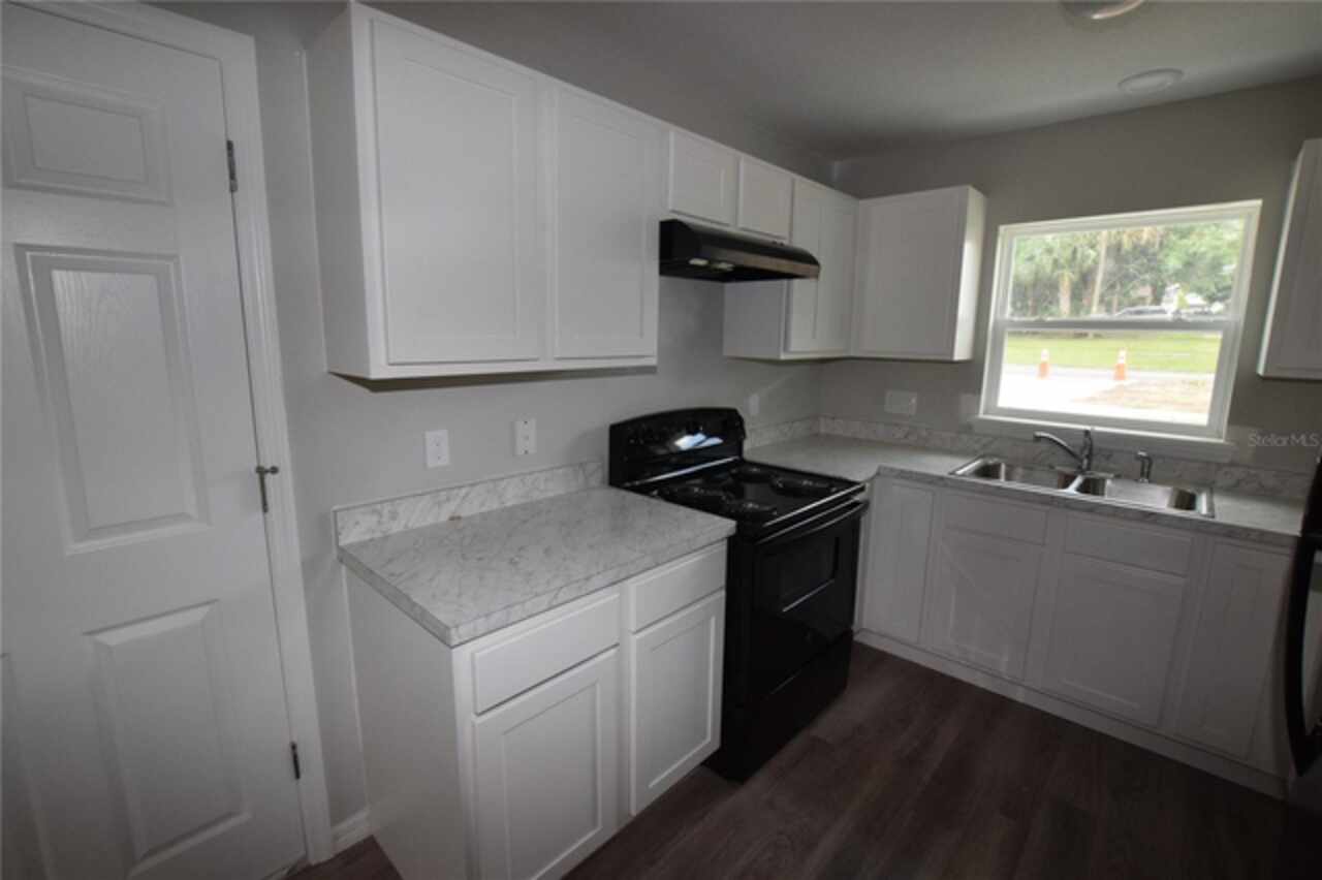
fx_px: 551
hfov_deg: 100.4
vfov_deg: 77.3
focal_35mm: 15
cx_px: 661
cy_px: 440
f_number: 8
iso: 1600
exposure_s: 1/125
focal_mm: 10
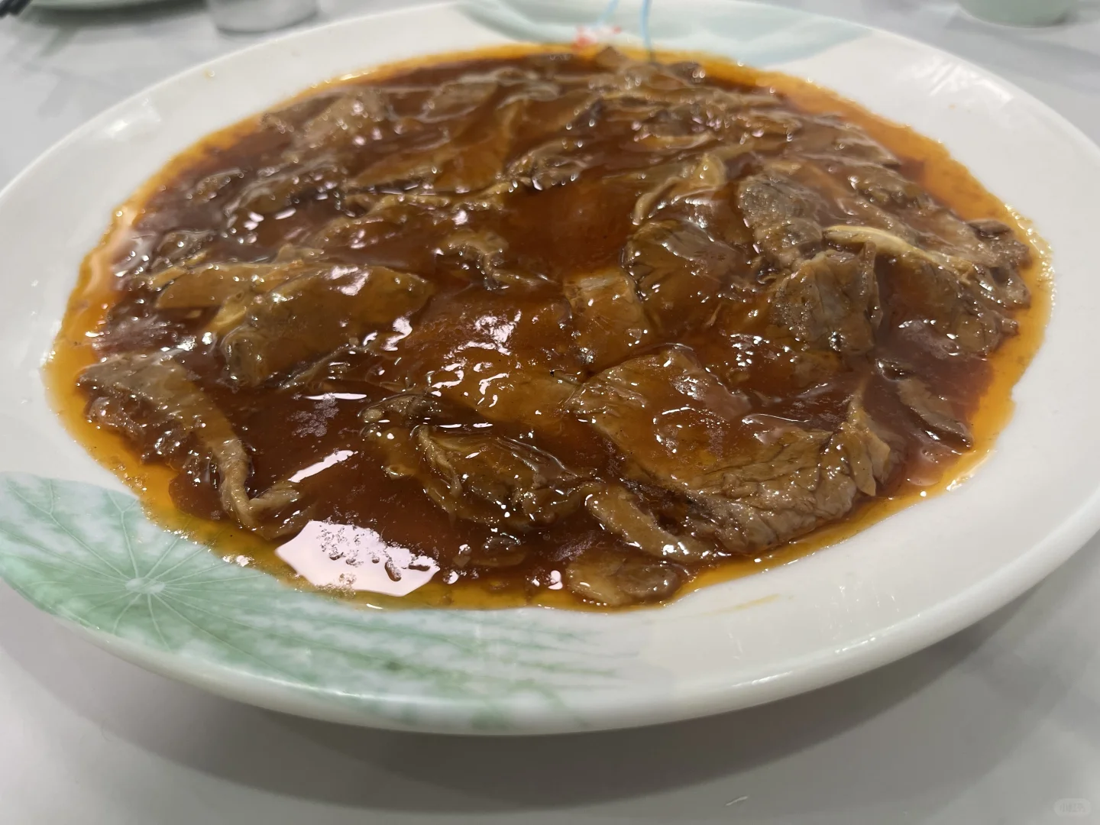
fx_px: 826
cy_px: 412
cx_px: 550
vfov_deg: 53.1
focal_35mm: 26
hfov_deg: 67.3
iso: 100
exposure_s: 1/100
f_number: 1.6
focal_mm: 5.1
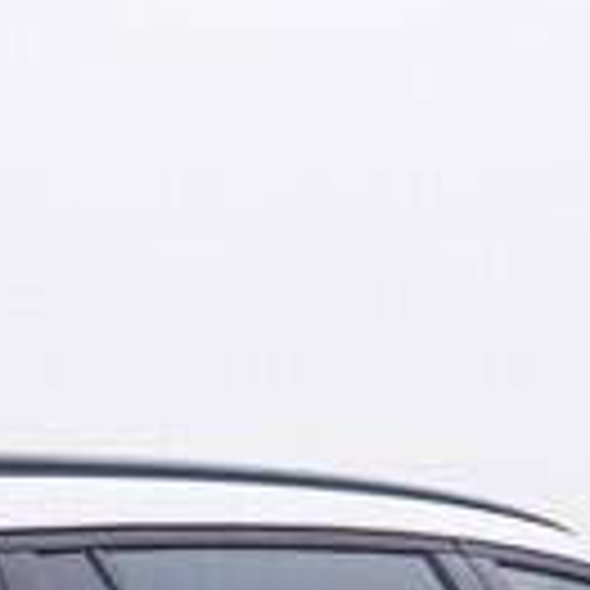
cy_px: 1221
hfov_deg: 8.3
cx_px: 117
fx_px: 4043
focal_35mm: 210
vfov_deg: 7.9
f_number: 5
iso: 200
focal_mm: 15
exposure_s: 1/80
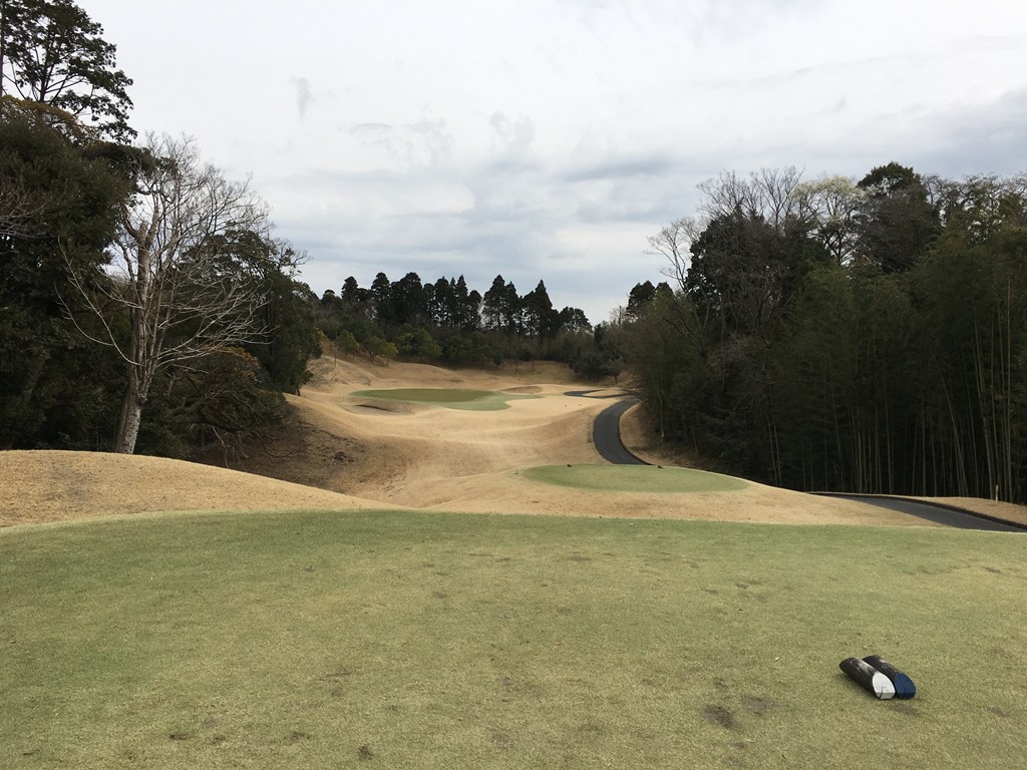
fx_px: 860
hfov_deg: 61.7
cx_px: 514
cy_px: 385
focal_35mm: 29
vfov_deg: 48.2
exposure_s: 1/3344
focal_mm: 4.15
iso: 25
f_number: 2.2
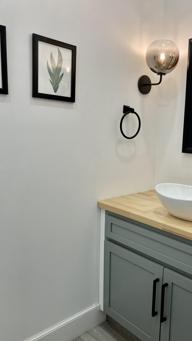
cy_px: 172
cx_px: 124
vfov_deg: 62.6
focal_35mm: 31
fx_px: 281
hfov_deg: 37.5
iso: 50
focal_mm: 3.99
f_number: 1.8
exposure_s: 1/60
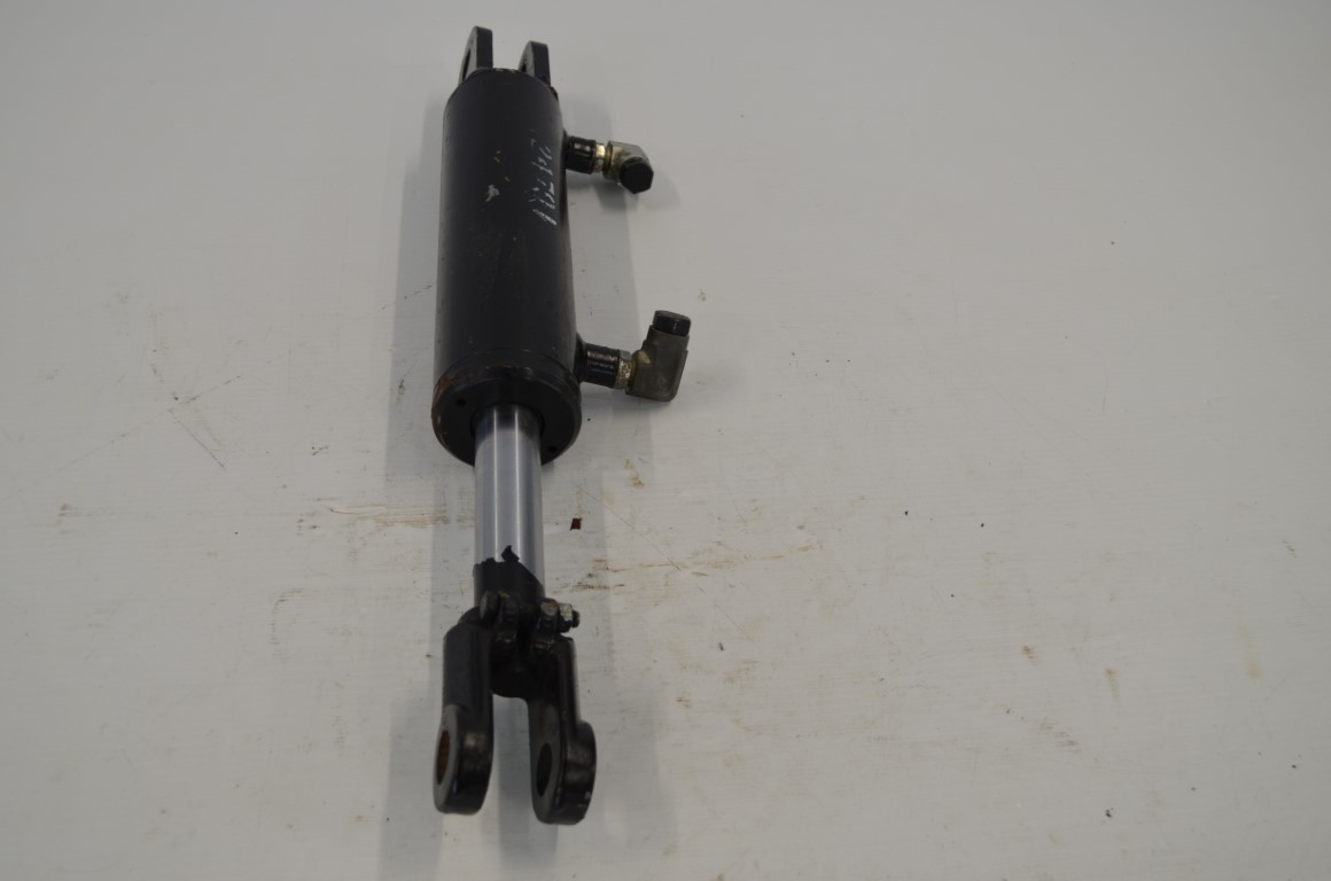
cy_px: 440
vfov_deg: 34.1
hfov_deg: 49.6
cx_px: 666
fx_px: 1439
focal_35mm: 39
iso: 400
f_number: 5.6
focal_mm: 26
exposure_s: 1/125
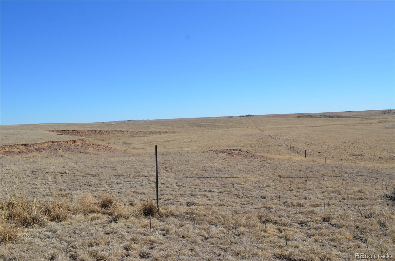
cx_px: 198
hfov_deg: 55.2
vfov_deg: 38.2
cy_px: 130
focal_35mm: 34
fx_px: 378
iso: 100
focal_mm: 23
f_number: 9
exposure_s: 1/320
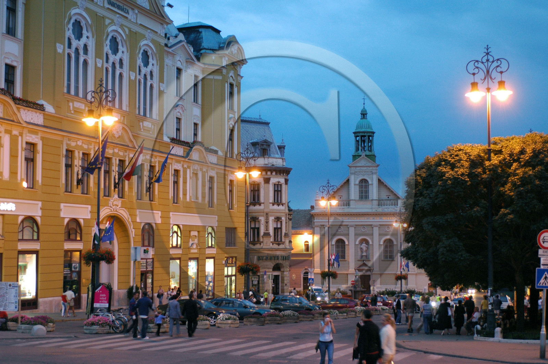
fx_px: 867
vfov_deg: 23.7
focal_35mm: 57
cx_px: 274
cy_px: 182
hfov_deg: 35.1
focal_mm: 38
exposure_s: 1/15
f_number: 2.8
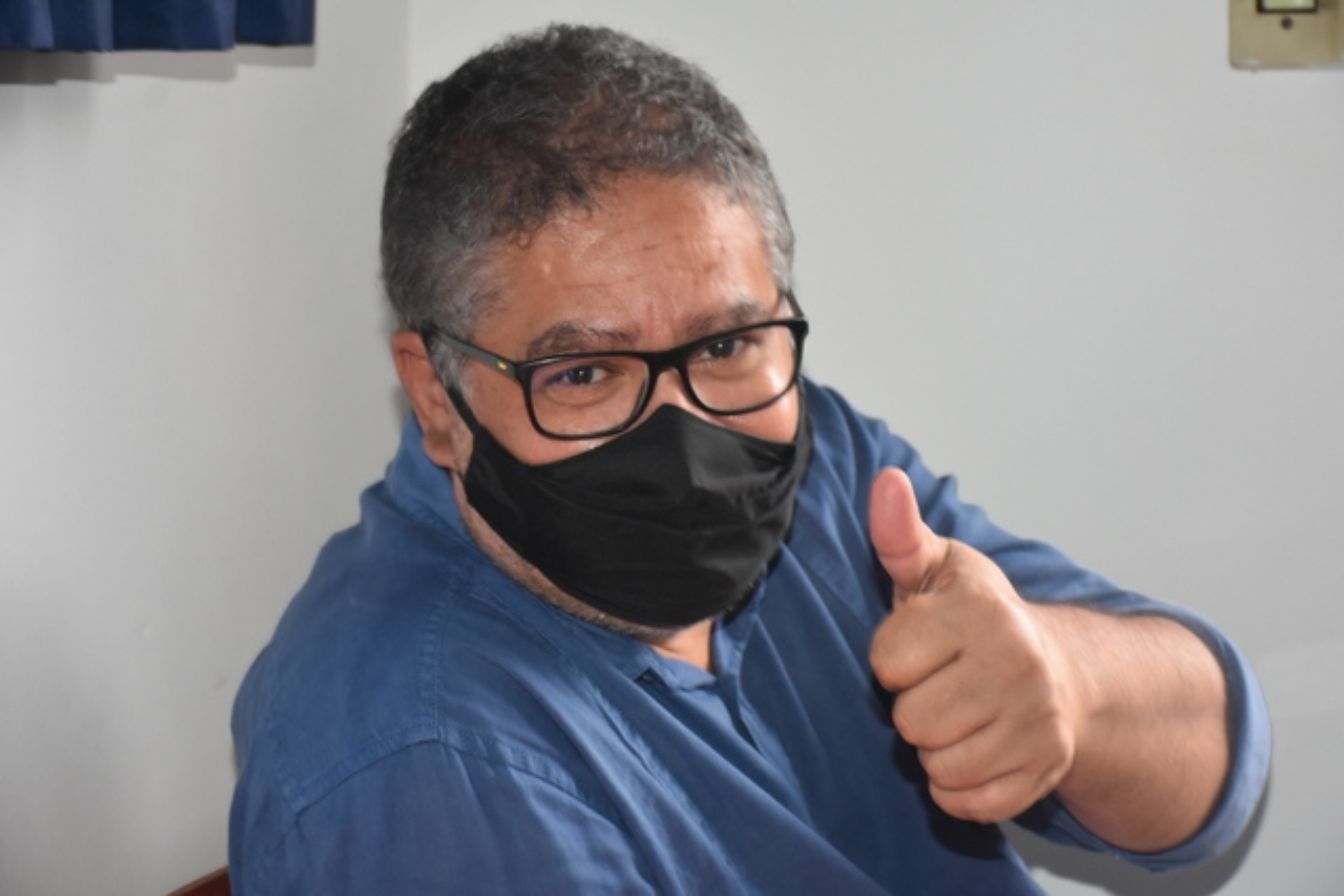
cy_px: 448
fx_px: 3473
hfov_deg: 21.9
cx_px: 672
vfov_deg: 14.7
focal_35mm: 93
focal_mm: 62
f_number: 5
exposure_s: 1/60
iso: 900
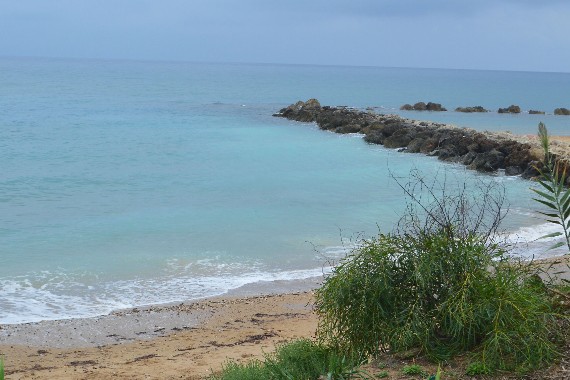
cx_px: 359
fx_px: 1140
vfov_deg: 18.9
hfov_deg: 28.0
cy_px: 164
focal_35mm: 72
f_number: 10
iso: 400
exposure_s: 1/320
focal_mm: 34
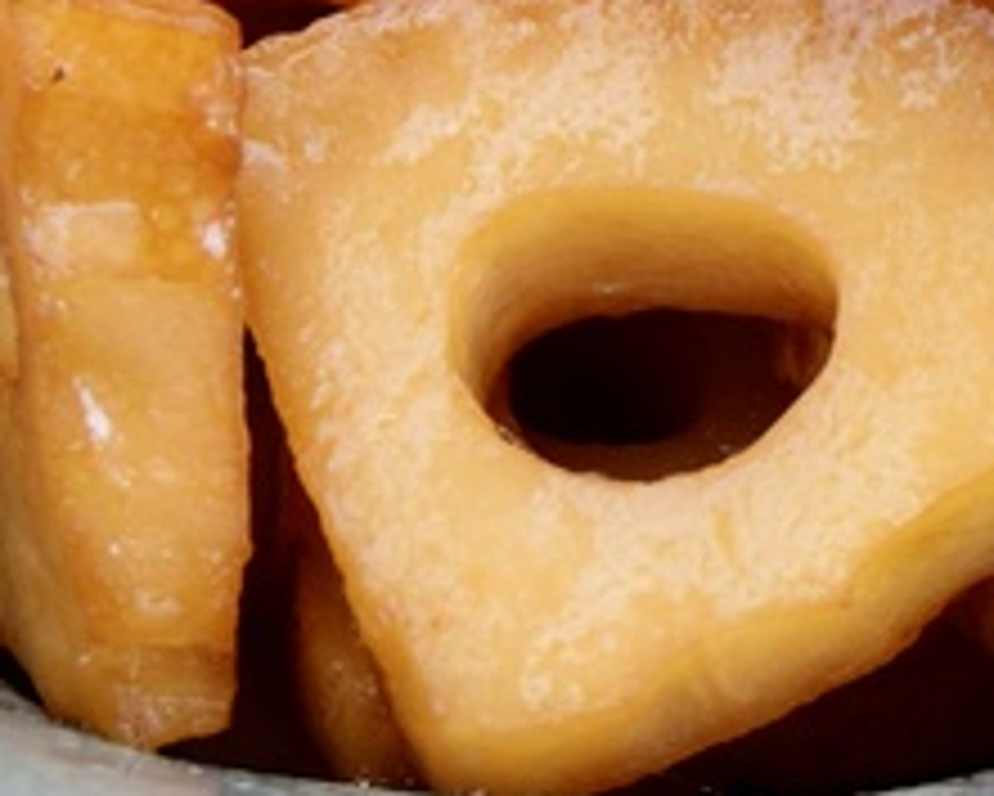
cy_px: -949
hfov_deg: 3.0
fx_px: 19013
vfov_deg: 2.4
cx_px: 2645
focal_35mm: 646
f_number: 11
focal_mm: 60
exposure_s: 1/10
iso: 100
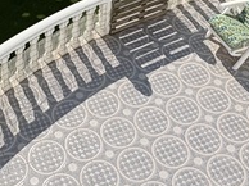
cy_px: 16
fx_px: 467
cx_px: 81
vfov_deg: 22.0
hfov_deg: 29.6
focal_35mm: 65
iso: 50
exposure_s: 1/3906
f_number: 2.2
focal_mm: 2.22
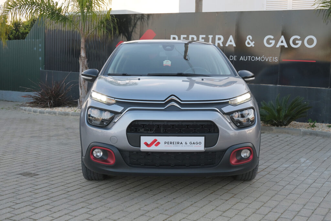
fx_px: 432
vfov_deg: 28.7
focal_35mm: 47
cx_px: 166
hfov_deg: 41.9
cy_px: 110
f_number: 8
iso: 500
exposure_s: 1/100
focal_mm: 31.4
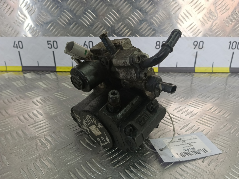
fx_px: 186
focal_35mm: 27
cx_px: 120
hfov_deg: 65.3
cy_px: 90
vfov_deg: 51.4
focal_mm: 4.11
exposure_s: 1/100
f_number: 1.6
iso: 147
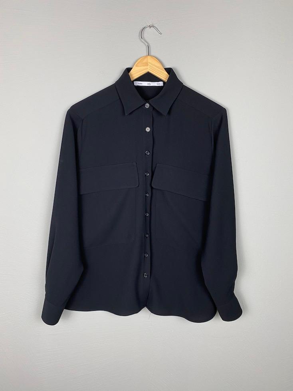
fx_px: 293
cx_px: 146
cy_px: 196
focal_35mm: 26
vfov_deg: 67.3
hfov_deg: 53.1
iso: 64
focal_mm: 4.25
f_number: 1.8
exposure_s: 1/50
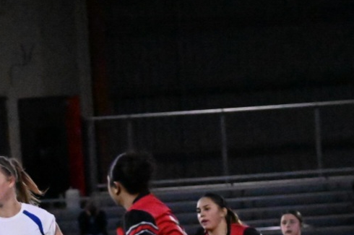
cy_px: 324
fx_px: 3338
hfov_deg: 6.0
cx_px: -70
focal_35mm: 340
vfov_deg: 4.0
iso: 51200
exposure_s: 1/10000
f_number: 4
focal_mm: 120
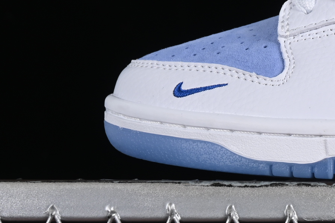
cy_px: -29
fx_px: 2168
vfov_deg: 5.9
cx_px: 467
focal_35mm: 233
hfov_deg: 8.7
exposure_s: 1/80
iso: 160
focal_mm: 50
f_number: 8
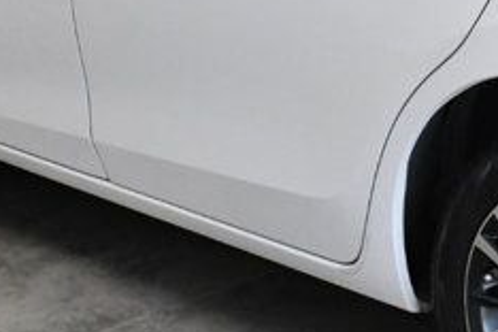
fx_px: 2061
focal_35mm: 149
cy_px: 49
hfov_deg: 13.4
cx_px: 621
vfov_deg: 9.2
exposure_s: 1/400
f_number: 10
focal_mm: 23
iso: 2500
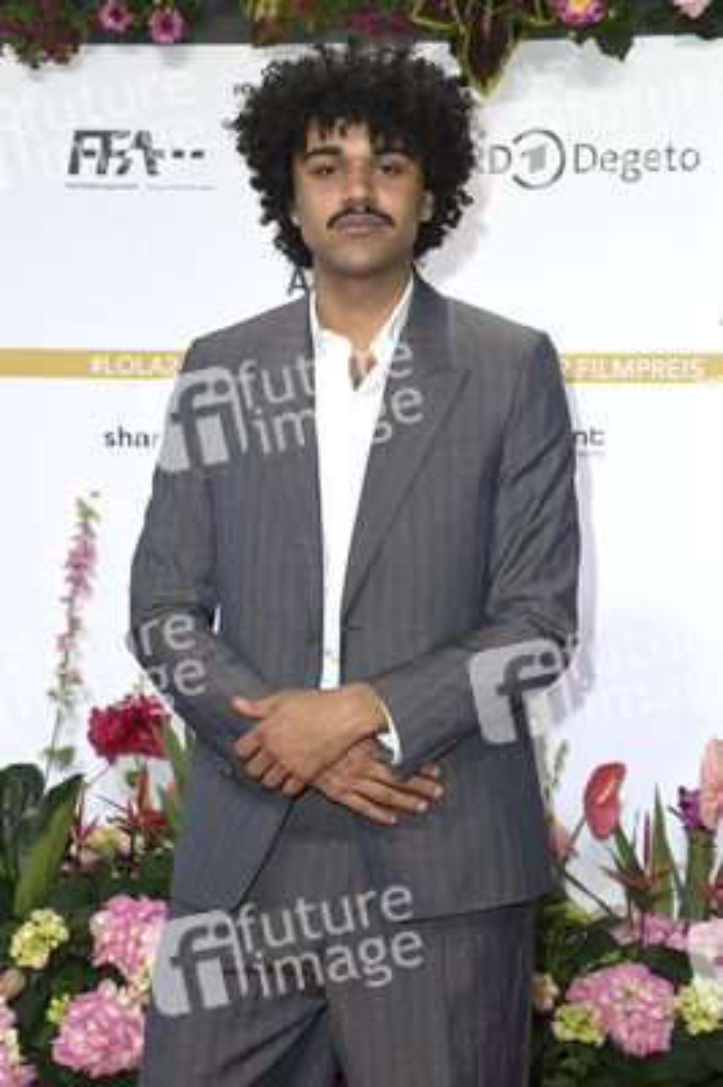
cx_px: 362
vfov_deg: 23.7
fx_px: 2595
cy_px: 544
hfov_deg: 15.9
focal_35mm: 86
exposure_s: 1/250
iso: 640
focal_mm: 86
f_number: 6.3
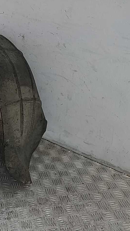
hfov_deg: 28.8
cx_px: -6
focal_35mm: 38
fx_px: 233
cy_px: 116
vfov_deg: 52.8
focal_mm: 3.82
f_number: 2.2
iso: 140
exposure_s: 1/100
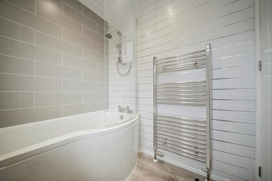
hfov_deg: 112.6
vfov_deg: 90.0
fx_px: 91
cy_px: 90
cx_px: 136
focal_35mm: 12
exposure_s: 1/15
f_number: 8
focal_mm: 12
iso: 200
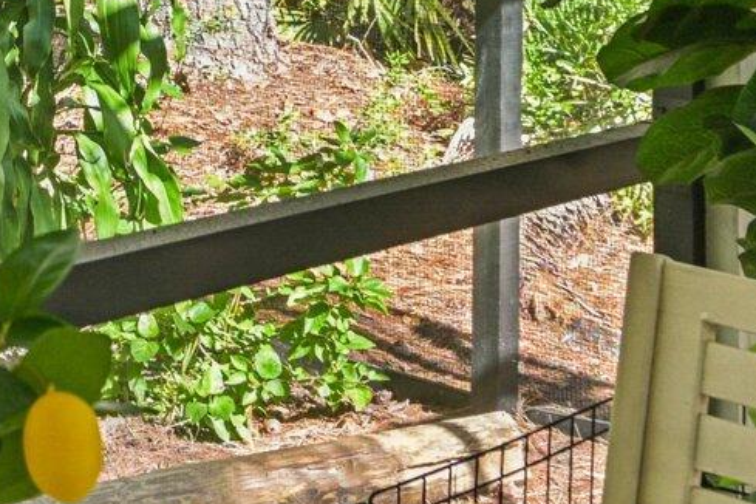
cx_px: 12
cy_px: -254
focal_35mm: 90
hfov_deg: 21.8
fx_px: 1892
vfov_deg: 14.2
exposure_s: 1/25
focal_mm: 21.5
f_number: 8
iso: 200
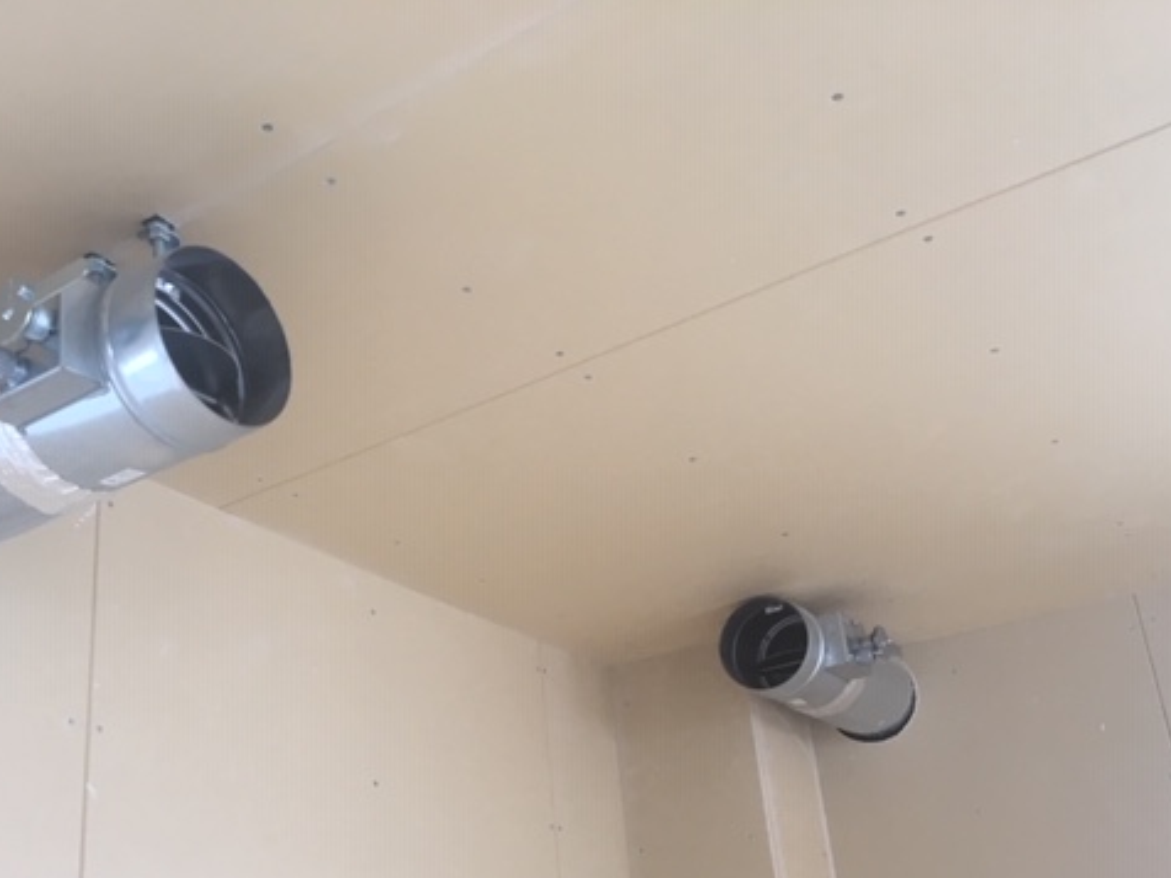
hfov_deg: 47.6
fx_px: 1319
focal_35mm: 39
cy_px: 585
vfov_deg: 36.4
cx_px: 475
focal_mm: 4.15
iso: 25
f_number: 2.2
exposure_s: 1/40
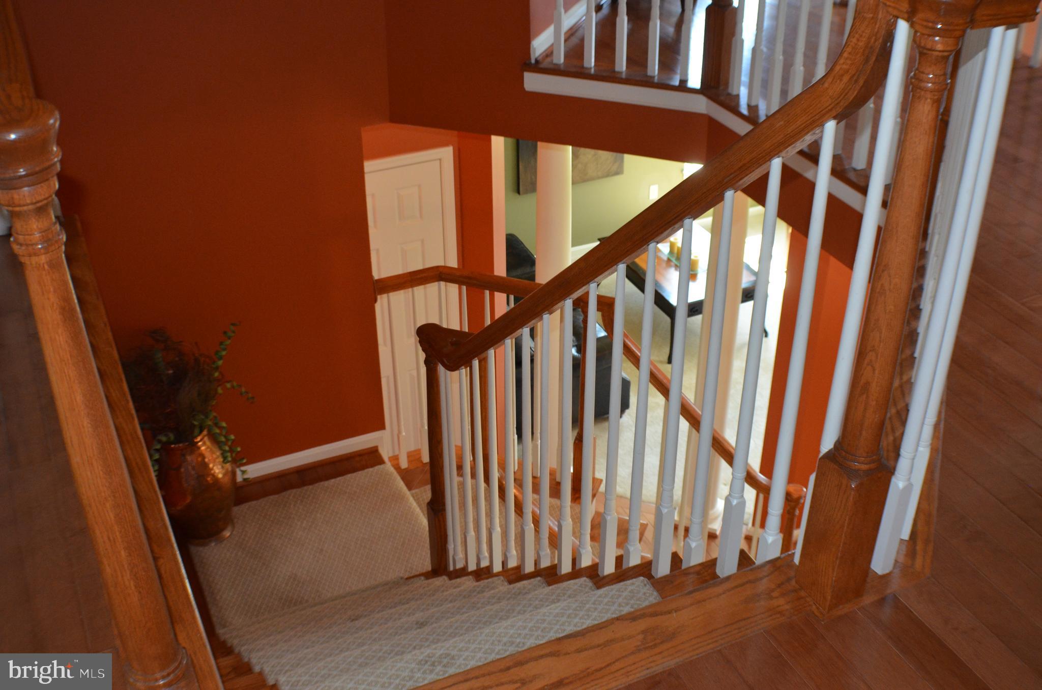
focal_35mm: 51
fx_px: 1473
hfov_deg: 39.0
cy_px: 345
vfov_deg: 26.4
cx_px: 521
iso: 1000
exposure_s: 1/60
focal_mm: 34
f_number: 5
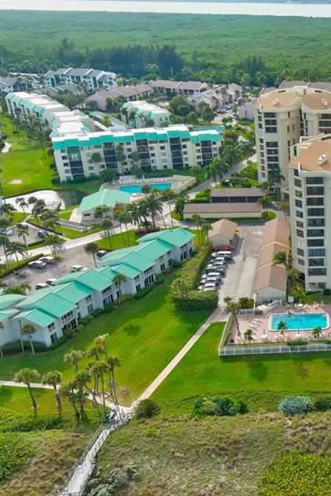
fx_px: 606
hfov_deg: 27.8
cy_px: 249
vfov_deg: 44.5
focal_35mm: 44
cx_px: 365
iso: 105
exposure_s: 1/90
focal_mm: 10.6
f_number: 8
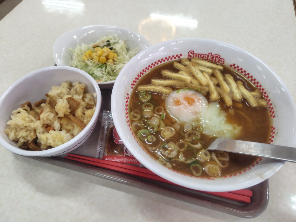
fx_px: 197
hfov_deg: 73.9
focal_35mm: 23
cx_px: 148
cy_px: 111
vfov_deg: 58.9
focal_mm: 5.6
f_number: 1.9
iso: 290
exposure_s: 1/120
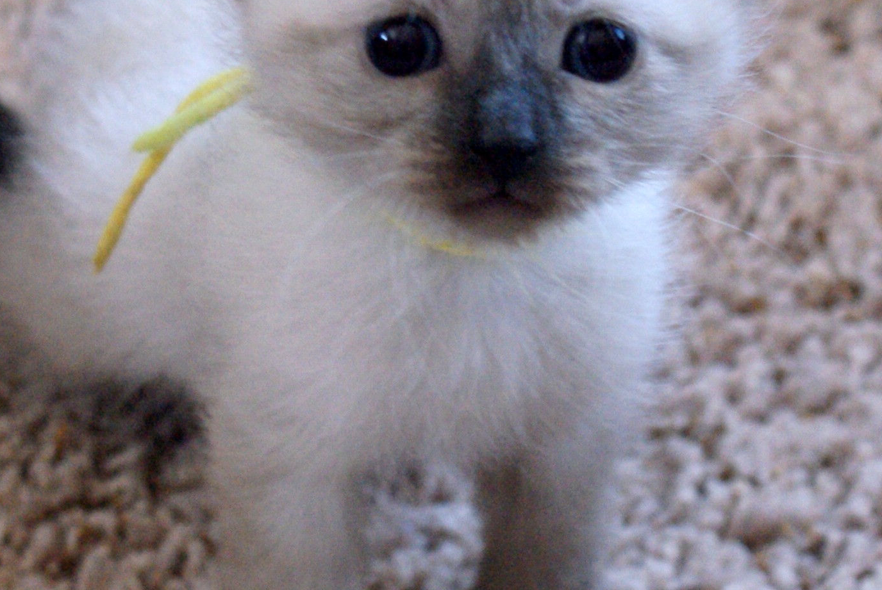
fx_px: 5175
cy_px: 144
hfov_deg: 9.7
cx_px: 413
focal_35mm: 211
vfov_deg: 6.5
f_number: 5.6
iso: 800
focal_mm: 50
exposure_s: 1/40
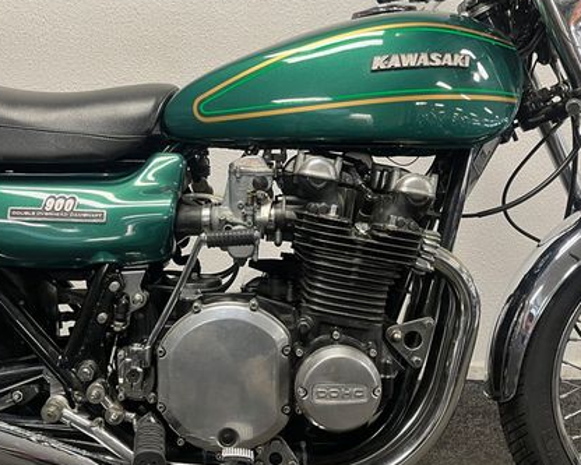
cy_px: 226
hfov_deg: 46.8
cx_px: 271
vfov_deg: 38.2
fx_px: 671
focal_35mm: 39
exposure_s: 1/50
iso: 100
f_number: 1.6
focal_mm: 5.1
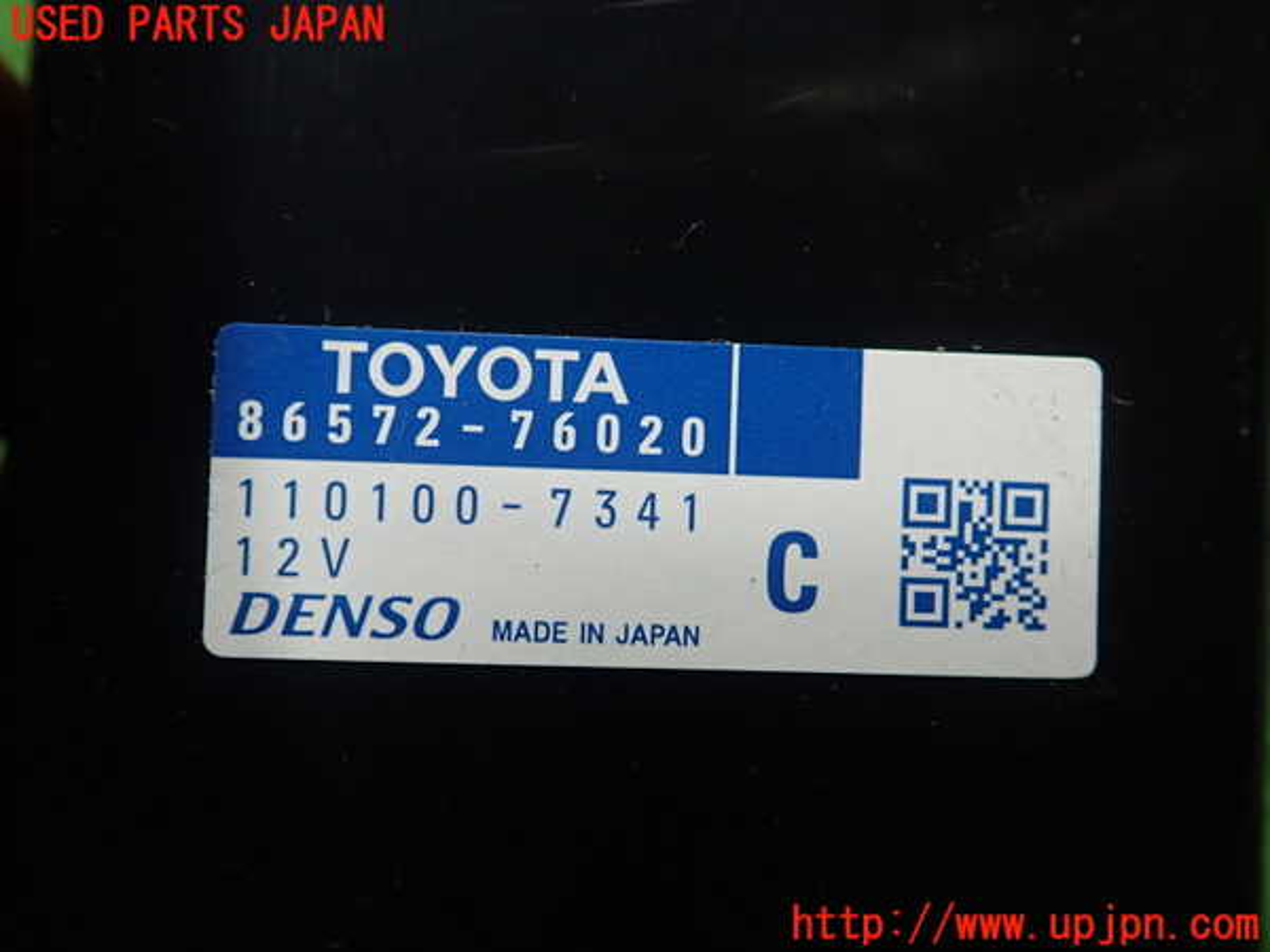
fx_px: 1101
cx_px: 635
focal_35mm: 30
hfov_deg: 60.0
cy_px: 476
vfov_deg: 46.8
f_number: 2.3
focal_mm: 5.5
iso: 250
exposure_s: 1/125
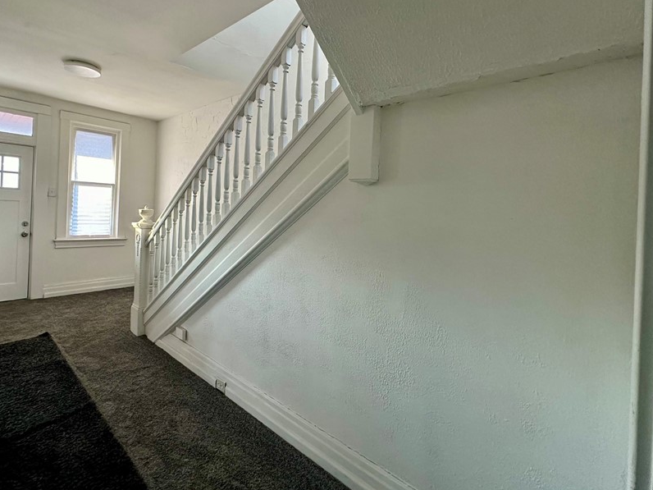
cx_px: 274
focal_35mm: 18
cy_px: 208
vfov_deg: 71.2
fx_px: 340
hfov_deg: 87.0
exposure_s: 1/60
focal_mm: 2.22
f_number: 2.2
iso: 500
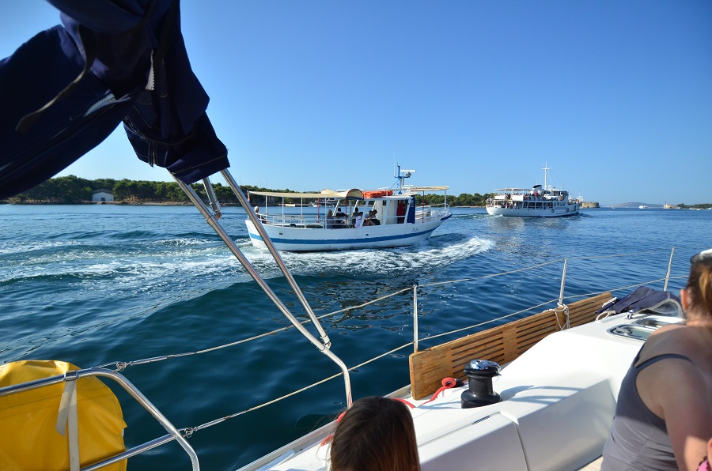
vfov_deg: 67.1
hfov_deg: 90.1
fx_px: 355
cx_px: 356
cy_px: 236
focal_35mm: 18
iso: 560
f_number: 4
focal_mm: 12
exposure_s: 1/8000
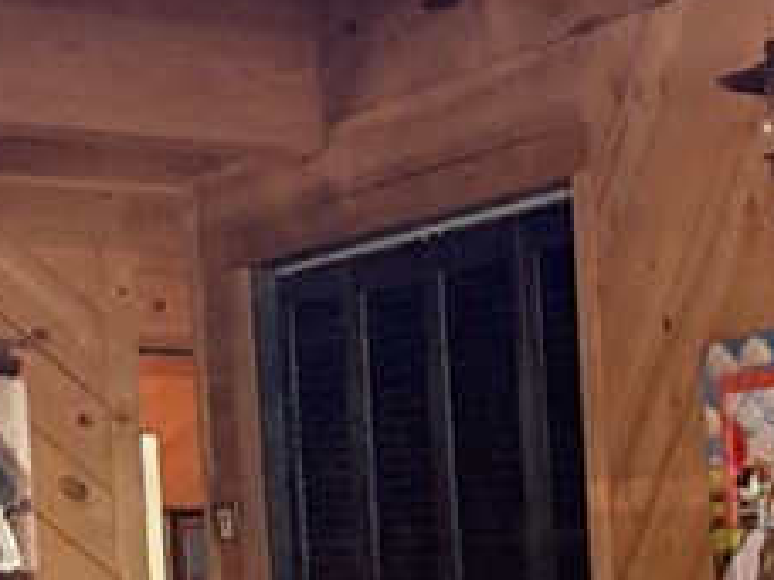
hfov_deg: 14.4
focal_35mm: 108
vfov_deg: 13.3
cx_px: 1660
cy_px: 719
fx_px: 2415
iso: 640
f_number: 1.78
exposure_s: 1/60
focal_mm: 6.76
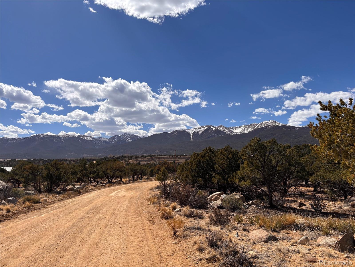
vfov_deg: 53.1
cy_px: 134
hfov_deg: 67.3
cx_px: 178
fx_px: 267
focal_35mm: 26
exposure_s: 1/5952
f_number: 1.6
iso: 50
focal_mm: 5.96
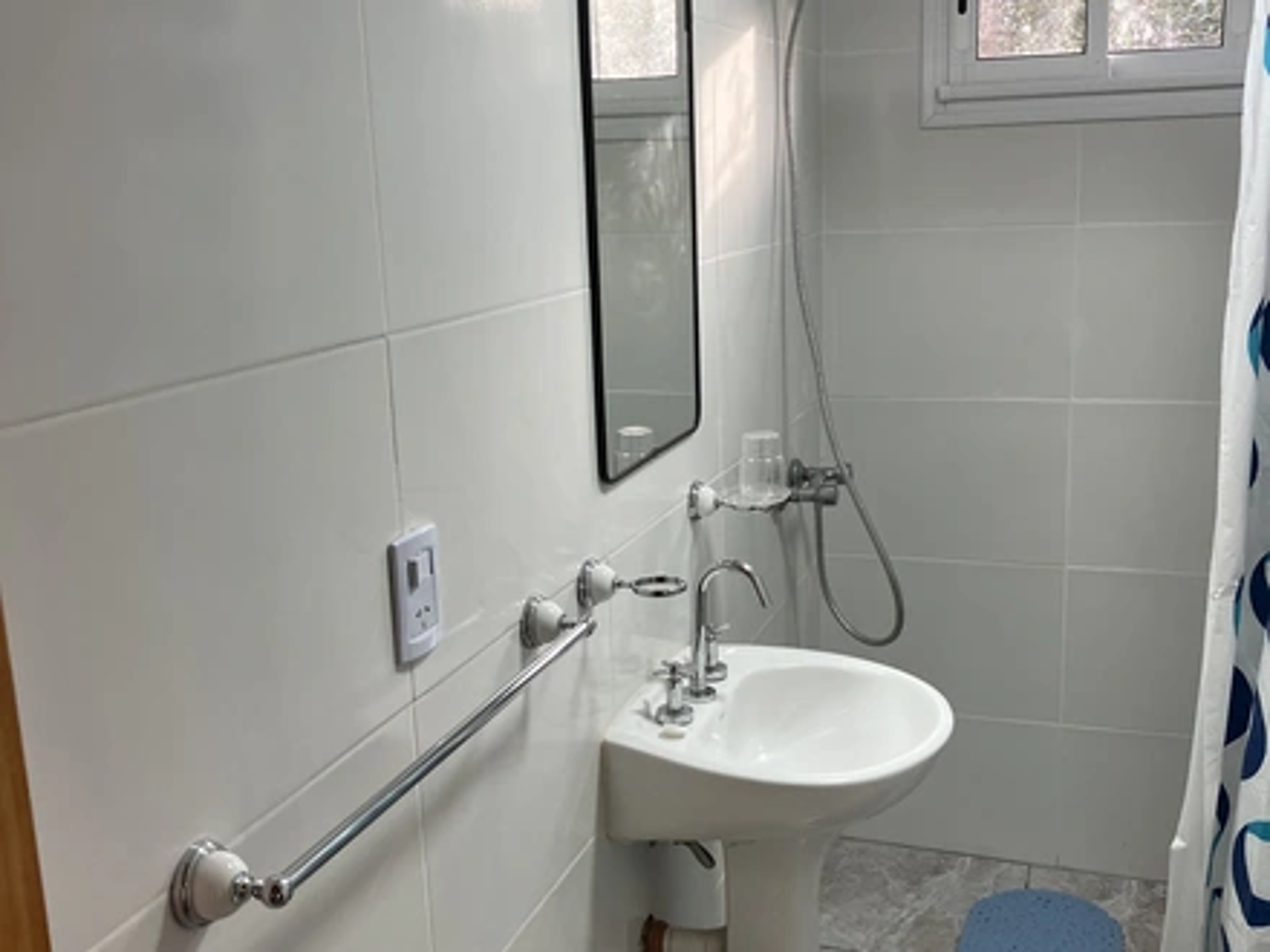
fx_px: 1027
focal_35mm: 28
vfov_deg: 49.7
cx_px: 635
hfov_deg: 63.4
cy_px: 476
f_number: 1.8
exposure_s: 1/100
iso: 50
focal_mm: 3.99
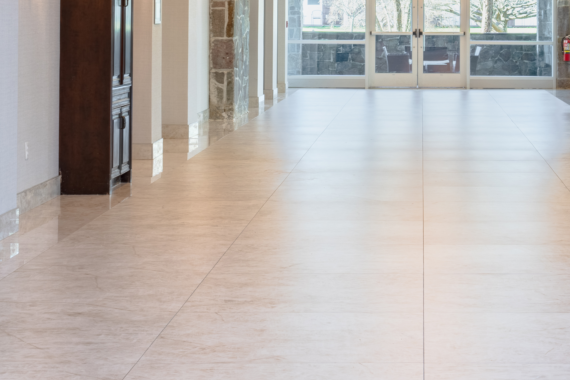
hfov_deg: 18.6
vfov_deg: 12.4
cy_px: -16
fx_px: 1726
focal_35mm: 109
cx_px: 440
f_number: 8
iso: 50
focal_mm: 34
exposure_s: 1/13
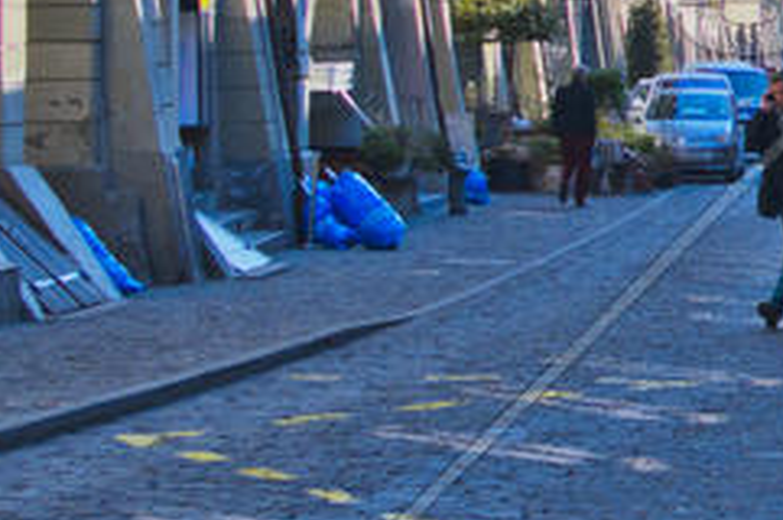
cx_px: 1004
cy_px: -81
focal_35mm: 191
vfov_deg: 7.1
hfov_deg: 10.6
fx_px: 4145
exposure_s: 1/1000
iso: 100
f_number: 4
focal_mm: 35
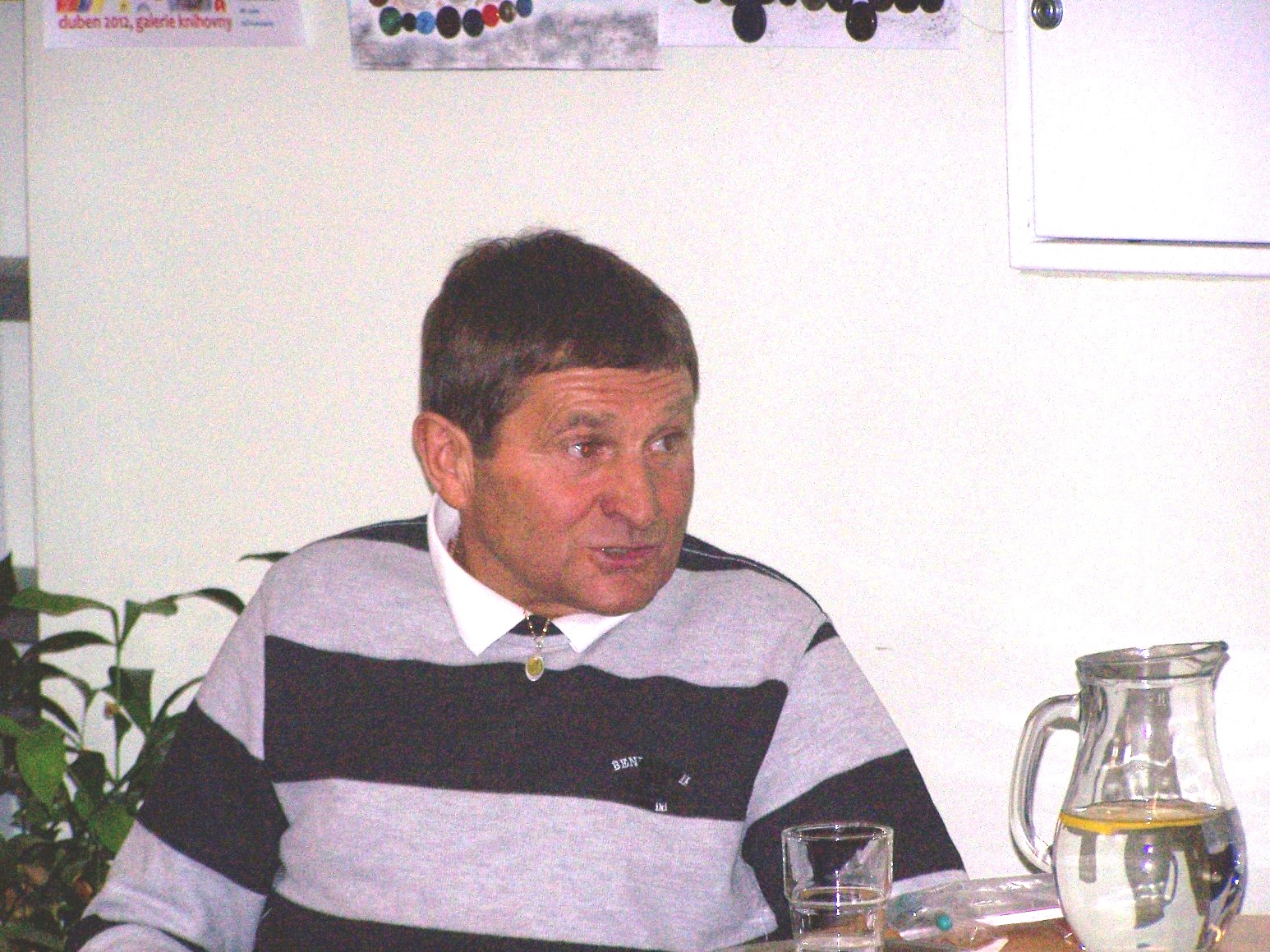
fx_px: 7997
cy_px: 476
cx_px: 635
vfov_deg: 6.8
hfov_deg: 9.1
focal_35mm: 218
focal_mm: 36.2
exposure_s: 1/180
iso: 140
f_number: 3.2
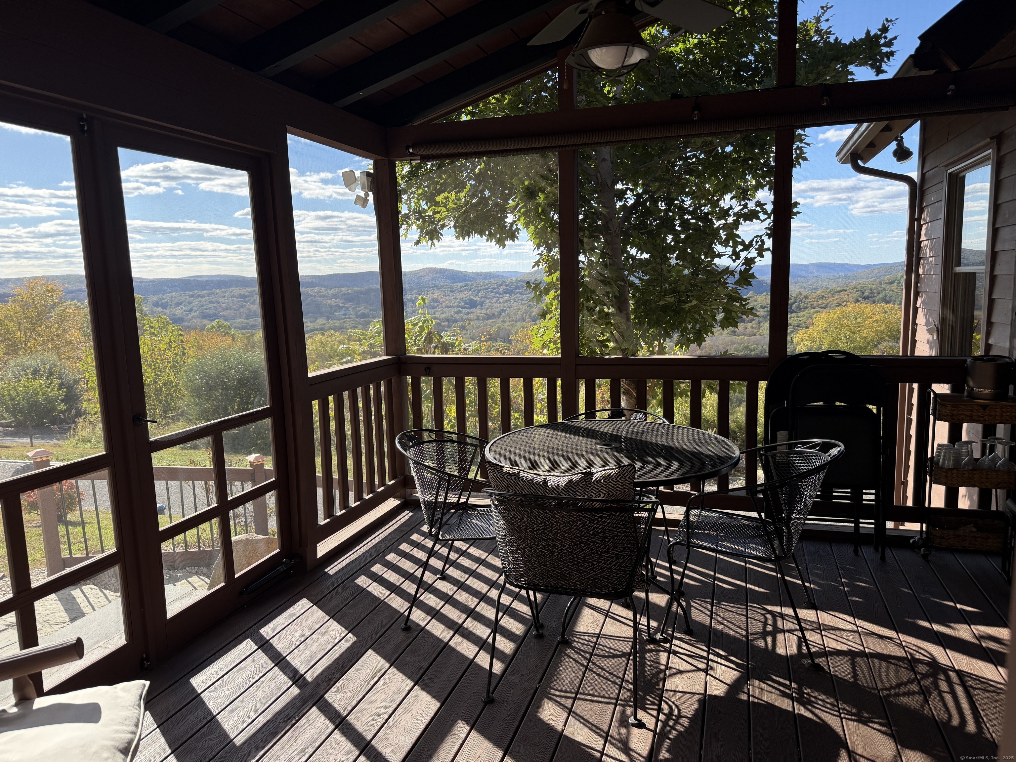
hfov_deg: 71.6
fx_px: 704
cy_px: 381
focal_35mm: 24
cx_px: 508
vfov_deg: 56.8
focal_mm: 6.76
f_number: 1.78
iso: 100
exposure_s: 1/1464
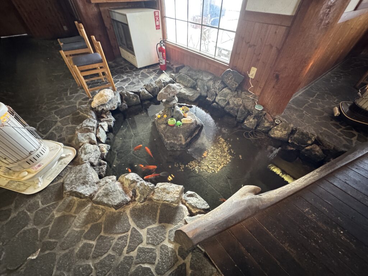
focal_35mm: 14
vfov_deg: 85.7
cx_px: 184
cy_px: 138
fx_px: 149
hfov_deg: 102.1
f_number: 2.2
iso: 1000
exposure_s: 1/33
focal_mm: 2.22
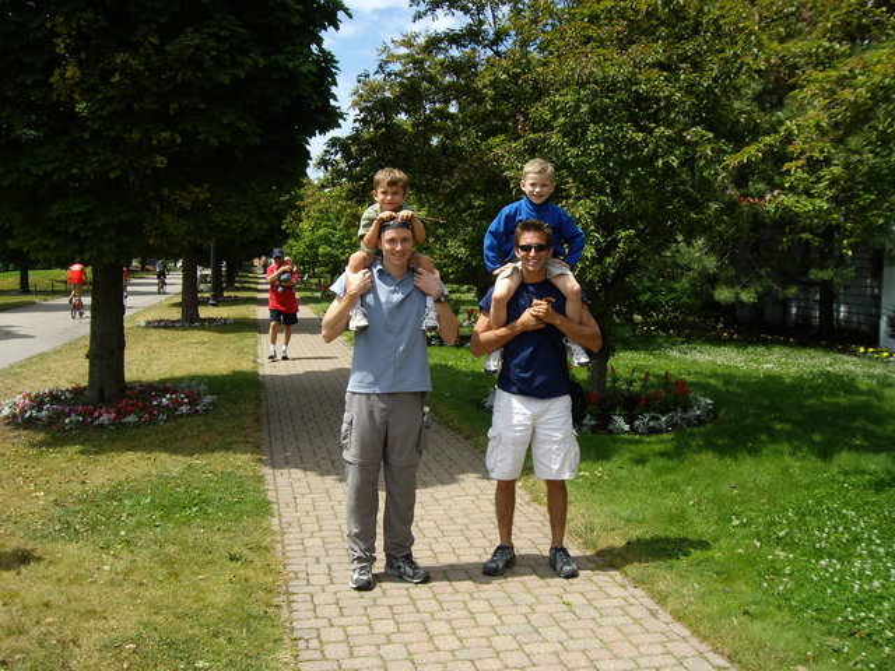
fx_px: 982
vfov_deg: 37.7
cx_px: 448
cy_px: 336
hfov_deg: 49.0
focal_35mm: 38
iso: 50
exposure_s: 1/320
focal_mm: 6.2
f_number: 4.3
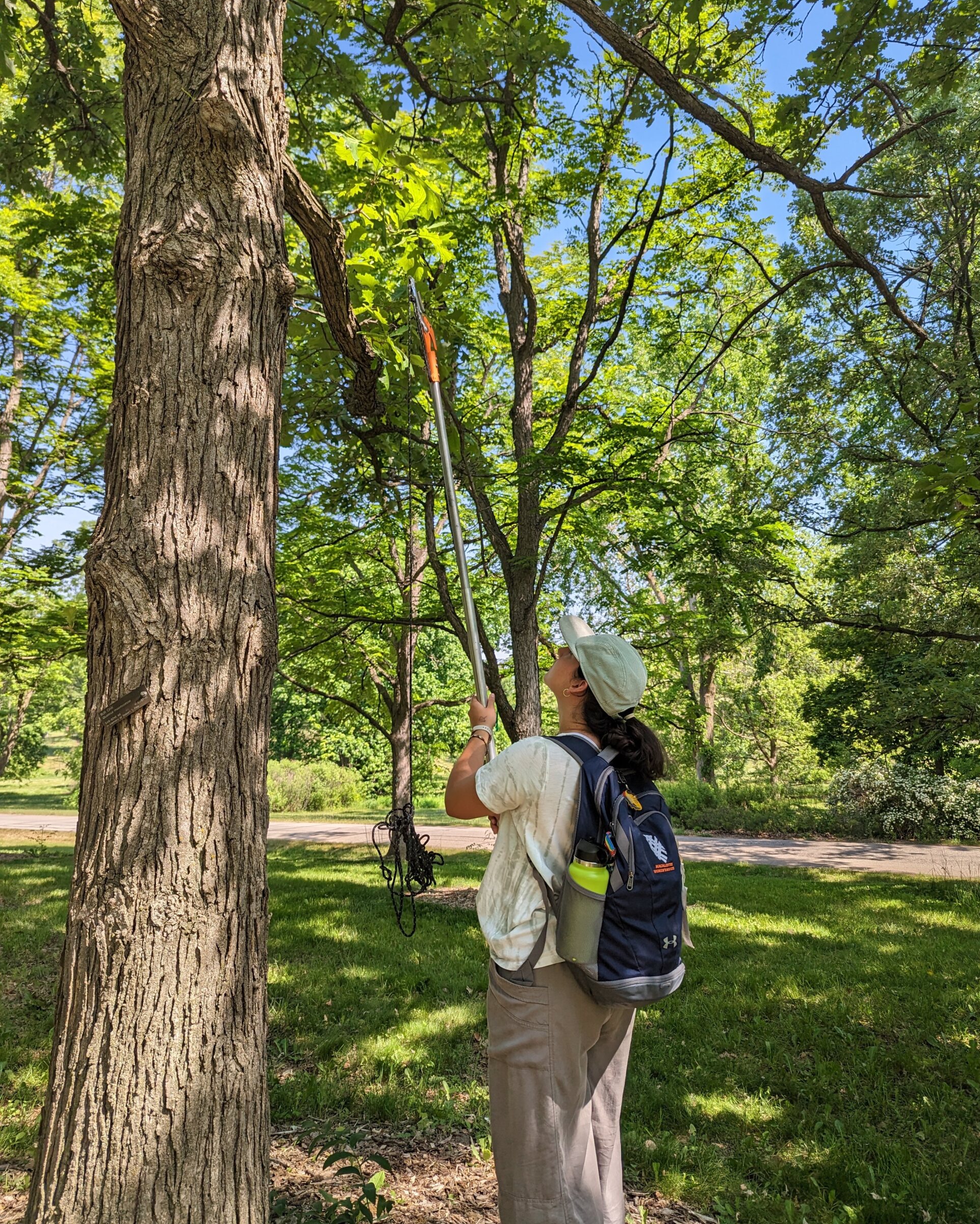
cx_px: 491
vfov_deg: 68.1
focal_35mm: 25
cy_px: 589
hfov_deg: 56.8
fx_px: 906
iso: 40
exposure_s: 1/775
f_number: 1.85
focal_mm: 6.81
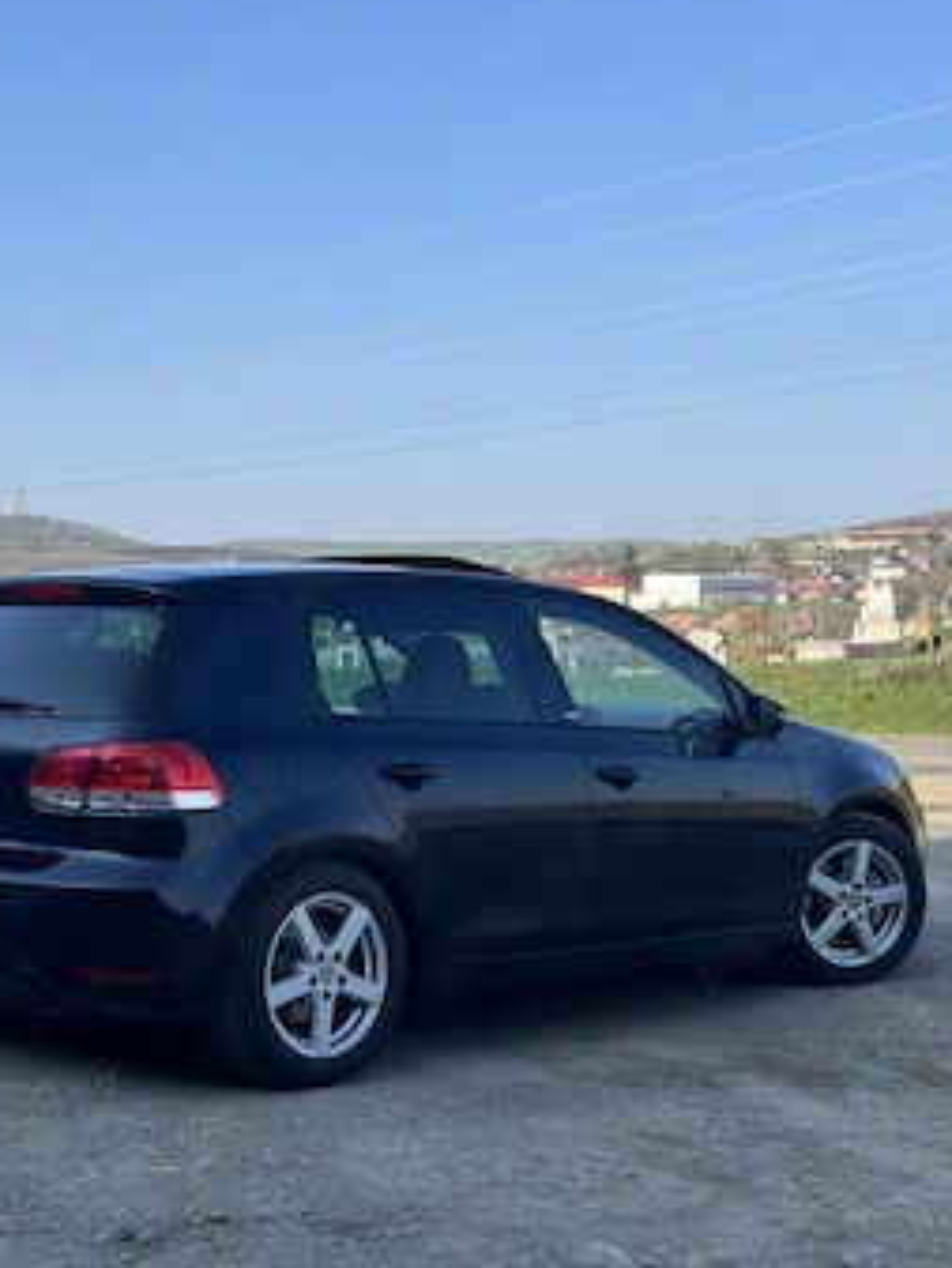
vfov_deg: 33.8
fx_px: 2089
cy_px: 666
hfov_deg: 25.7
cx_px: 414
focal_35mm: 57
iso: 64
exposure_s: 1/3610
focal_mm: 6.76
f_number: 1.78
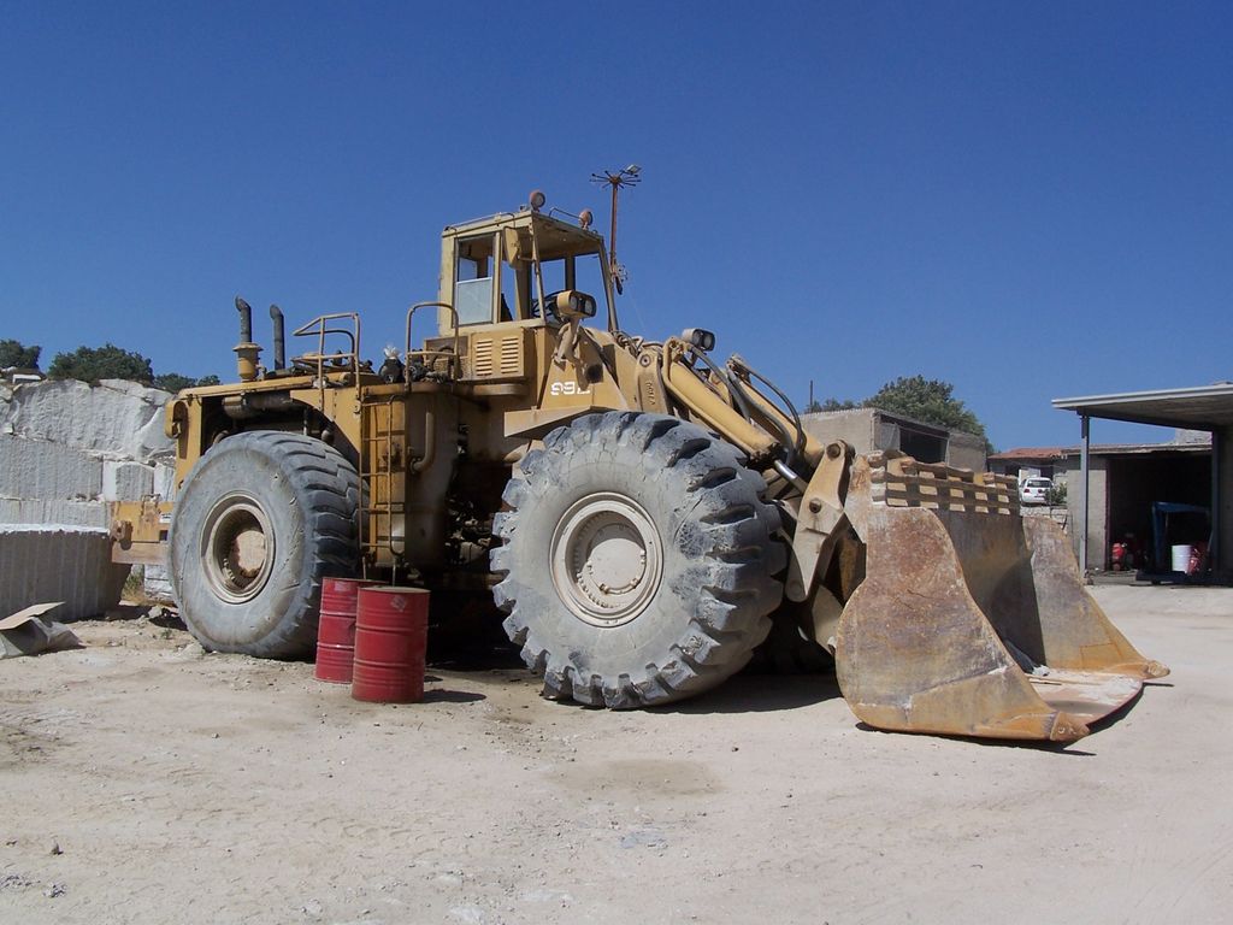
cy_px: 462
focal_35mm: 35
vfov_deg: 40.7
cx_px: 616
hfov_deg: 52.6
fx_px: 1247
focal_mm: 6
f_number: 5.6
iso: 80
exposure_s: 1/750
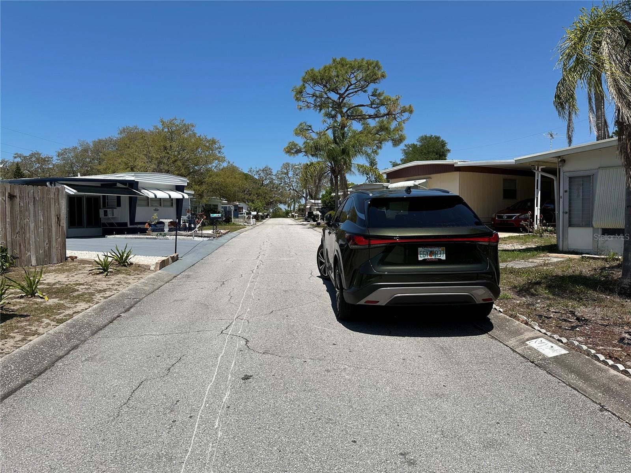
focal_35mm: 24
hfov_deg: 71.6
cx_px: 316
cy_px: 236
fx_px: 437
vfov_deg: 56.8
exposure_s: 1/7042
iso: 80
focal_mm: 6.86
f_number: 1.78
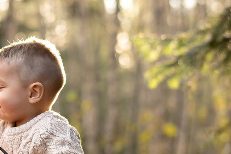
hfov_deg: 10.4
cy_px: 168
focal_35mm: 196
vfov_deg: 7.0
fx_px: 1257
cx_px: -8
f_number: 1.8
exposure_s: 1/640
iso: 800
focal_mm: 50
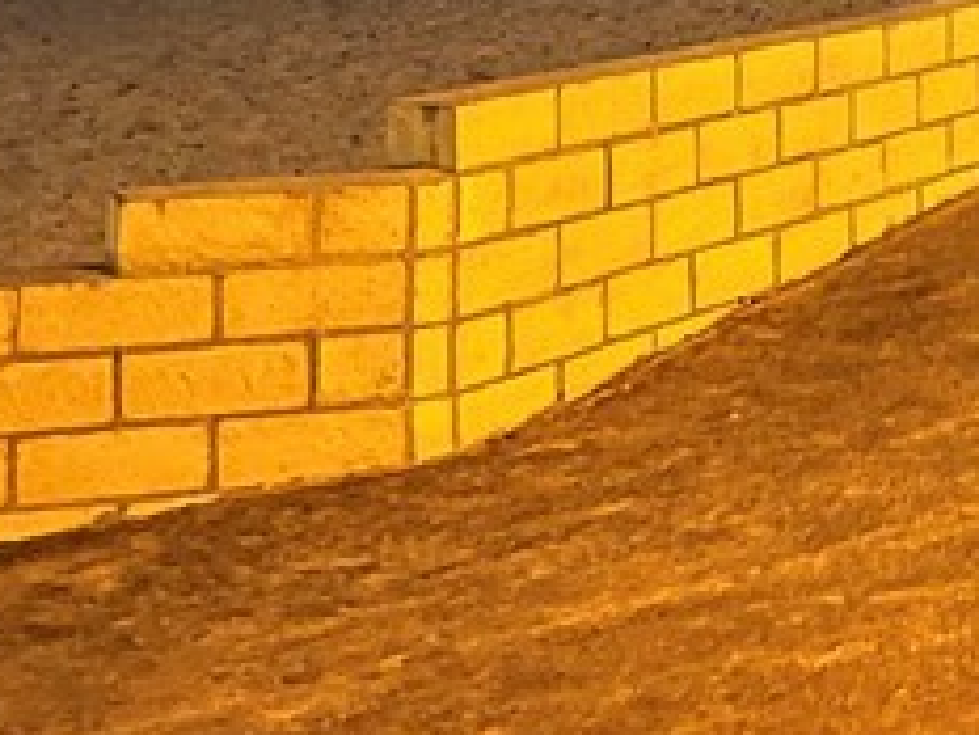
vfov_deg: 11.9
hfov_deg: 16.8
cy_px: -574
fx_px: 3252
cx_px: 949
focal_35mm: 115
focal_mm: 5.1
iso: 800
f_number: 1.6
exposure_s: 1/5
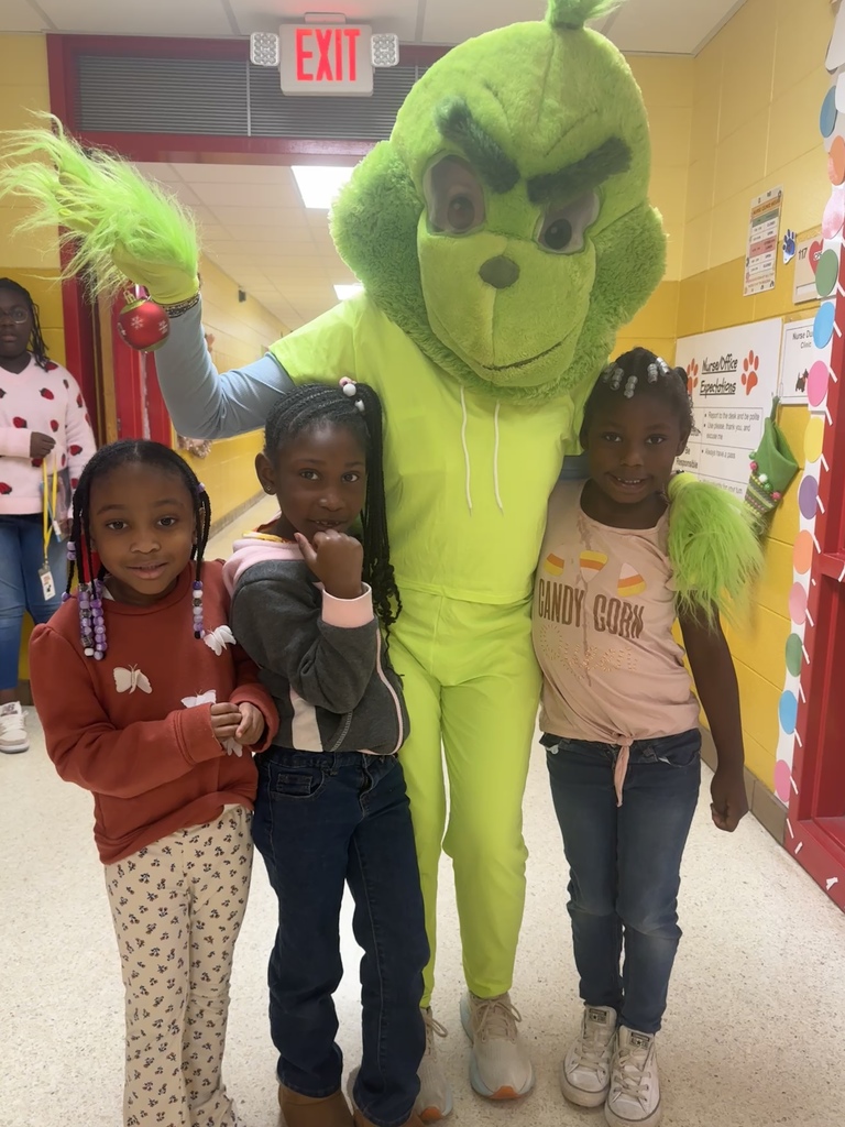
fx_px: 781
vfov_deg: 71.6
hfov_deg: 56.8
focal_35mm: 24
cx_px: 422
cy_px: 564
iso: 250
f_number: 1.78
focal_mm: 6.76
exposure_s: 1/60
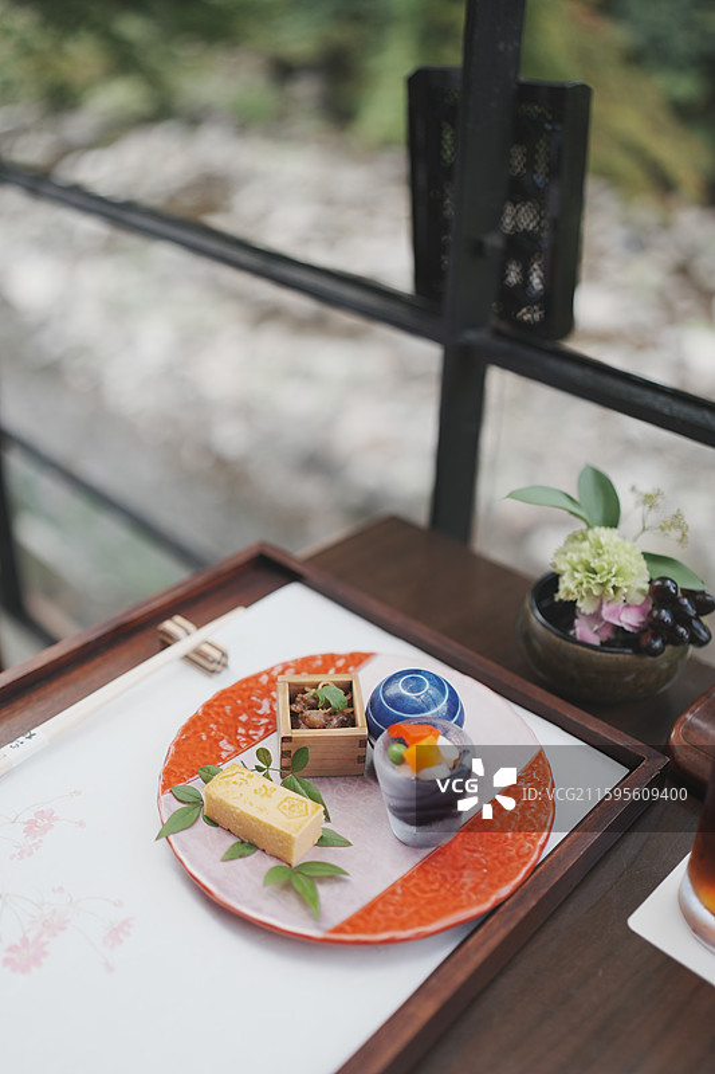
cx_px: 358
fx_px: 1043
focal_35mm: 35
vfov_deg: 54.4
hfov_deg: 37.8
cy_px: 537
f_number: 1.6
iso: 200
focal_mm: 35
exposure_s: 1/1600
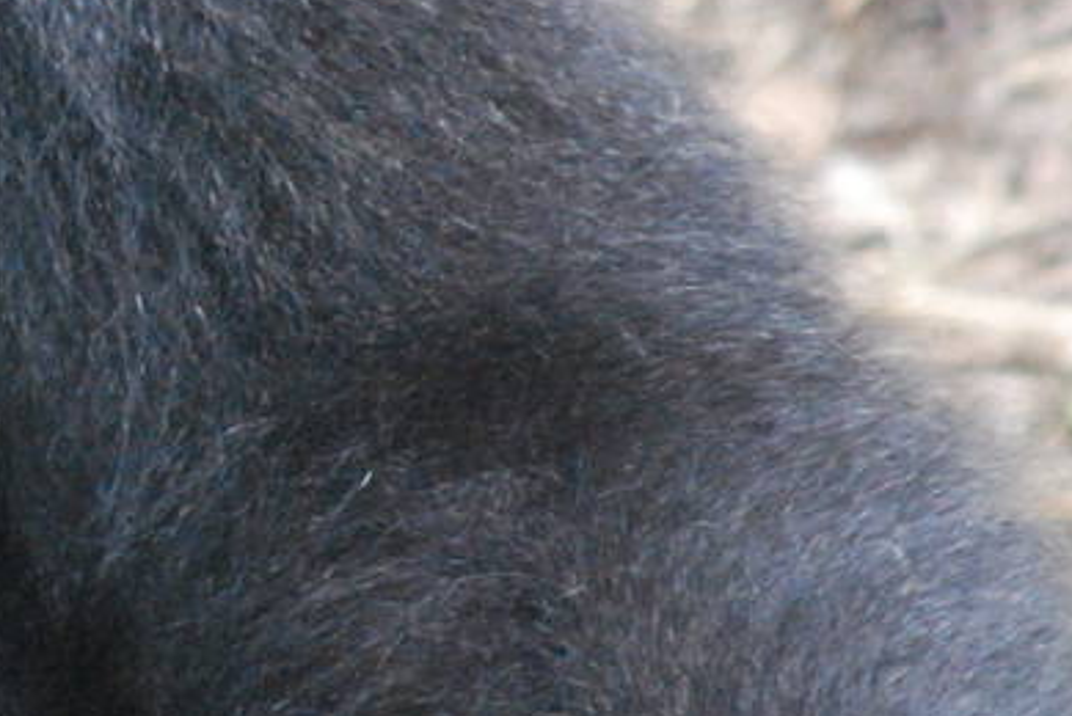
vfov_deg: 1.2
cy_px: 4
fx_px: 34924
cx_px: -813
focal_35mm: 1172
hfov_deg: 1.8
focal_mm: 190
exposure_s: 1/125
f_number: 5.6
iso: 1600
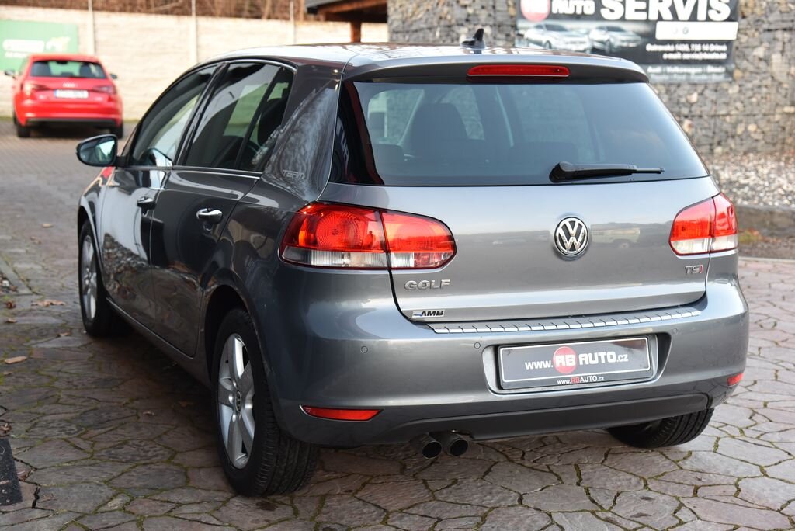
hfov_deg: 36.2
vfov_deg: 24.7
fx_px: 1215
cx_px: 398
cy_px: 266
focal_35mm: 55
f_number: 5
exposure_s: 1/100
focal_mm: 55
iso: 500
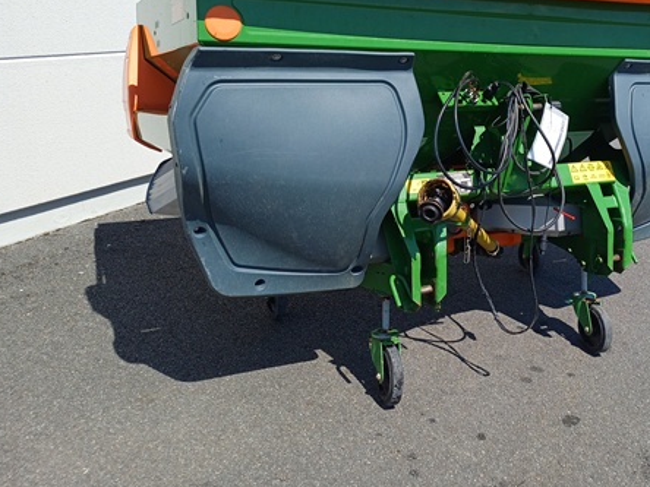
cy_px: 146
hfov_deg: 50.2
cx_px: 448
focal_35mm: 36
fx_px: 676
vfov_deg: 39.0
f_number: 1.8
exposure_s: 1/1095
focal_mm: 4.65
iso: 50
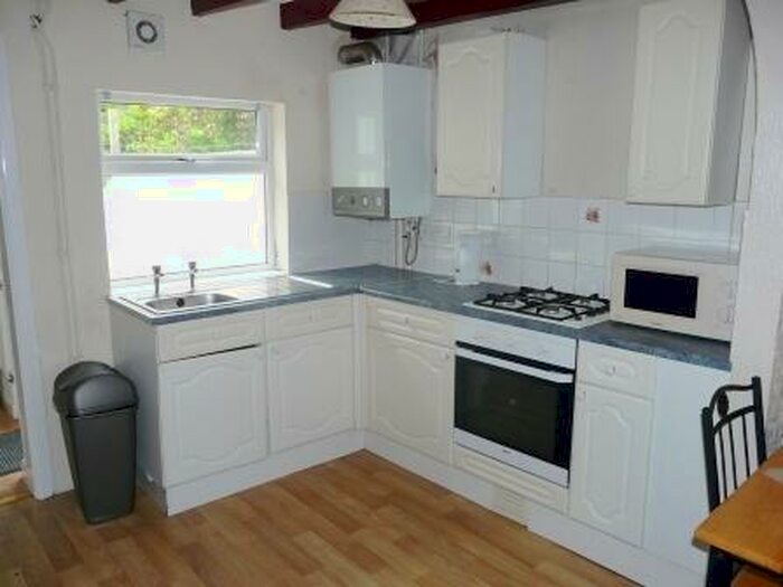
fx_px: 633
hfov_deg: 63.4
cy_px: 294
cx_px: 392
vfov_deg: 49.7
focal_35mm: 28
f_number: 2.8
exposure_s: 1/30
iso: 100
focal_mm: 4.6
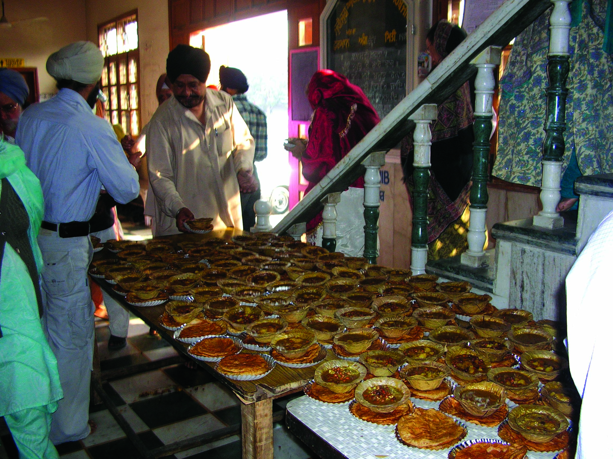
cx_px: 306
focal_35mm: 35
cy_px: 230
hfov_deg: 52.7
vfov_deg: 40.6
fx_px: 619
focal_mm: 5.8
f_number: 2.8
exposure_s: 1/60.1
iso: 56
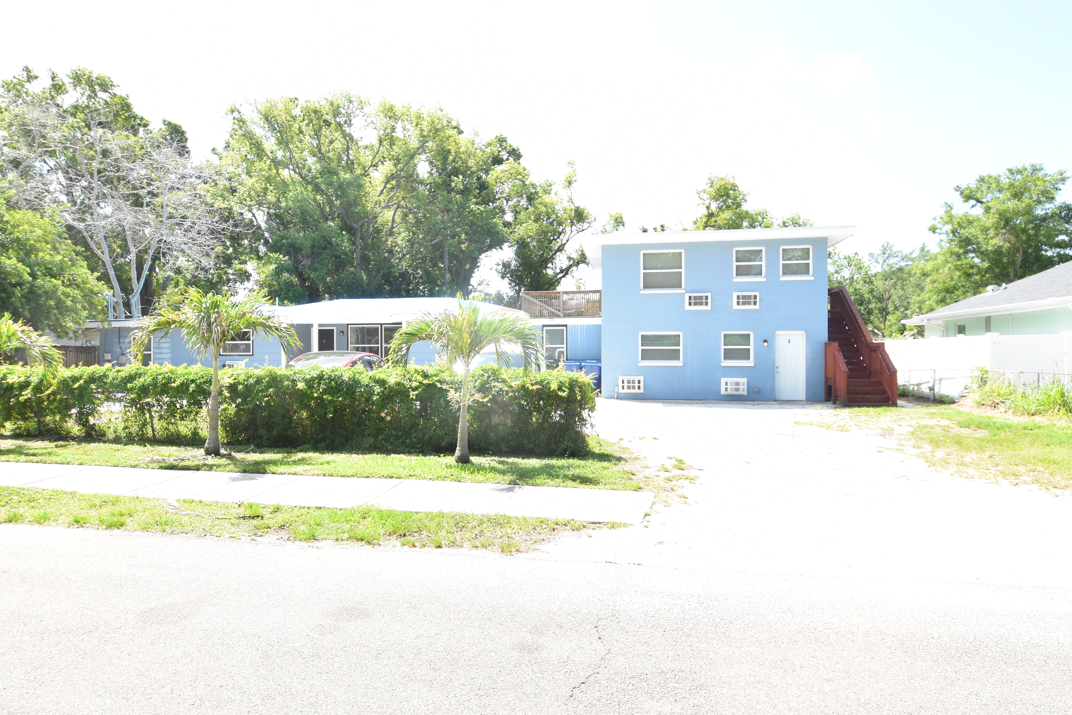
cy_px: 348
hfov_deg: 75.8
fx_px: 685
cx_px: 468
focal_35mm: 23
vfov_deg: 55.1
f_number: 8
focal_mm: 10
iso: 320
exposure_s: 1/250
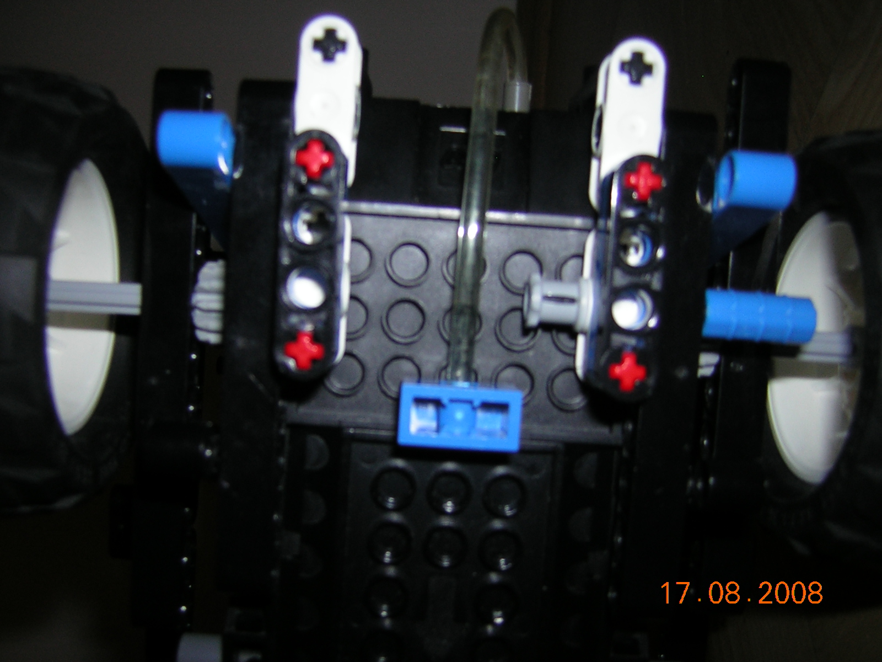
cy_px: 331
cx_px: 441
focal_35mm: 36
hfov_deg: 51.4
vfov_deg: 39.7
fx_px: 917
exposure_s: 1/60.1
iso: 50
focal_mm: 4.7
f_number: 2.6
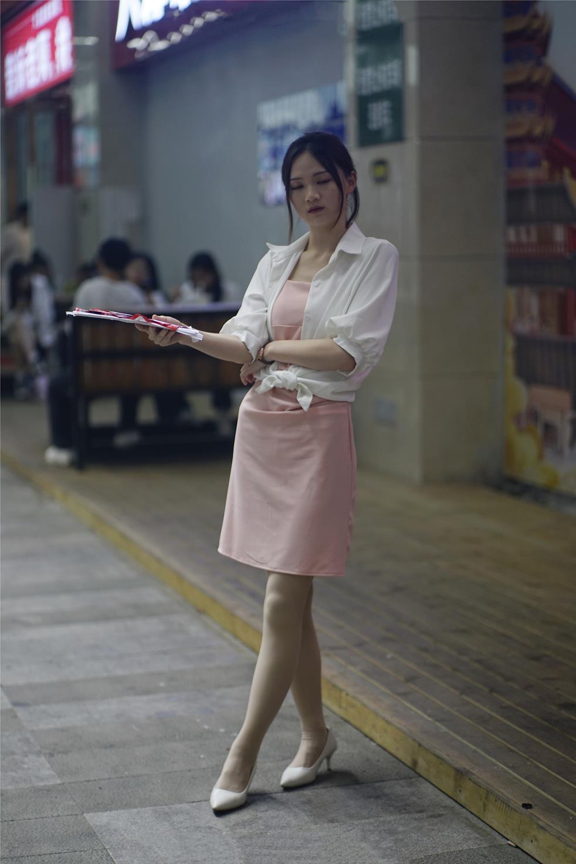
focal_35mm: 85
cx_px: 288
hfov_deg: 16.1
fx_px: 2039
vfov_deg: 23.9
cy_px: 432
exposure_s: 1/250
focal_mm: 85
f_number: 1.8
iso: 320
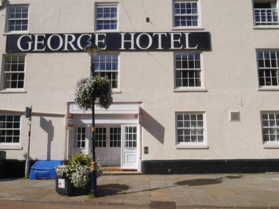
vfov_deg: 48.2
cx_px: 138
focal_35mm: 29
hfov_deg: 61.7
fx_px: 234
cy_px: 105
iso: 160
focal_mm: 14
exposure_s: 1/160
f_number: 16
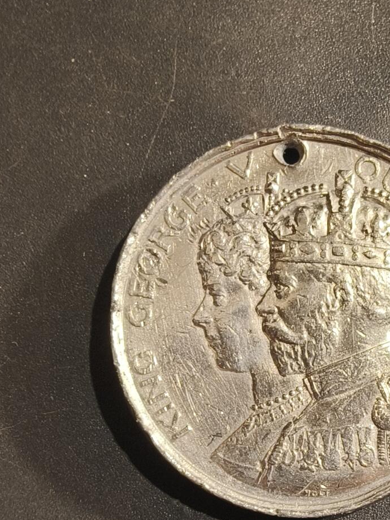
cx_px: 278
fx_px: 676
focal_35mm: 45
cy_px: 421
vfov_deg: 40.2
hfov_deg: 31.8
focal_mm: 2.32
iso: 160
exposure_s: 1/50
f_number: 2
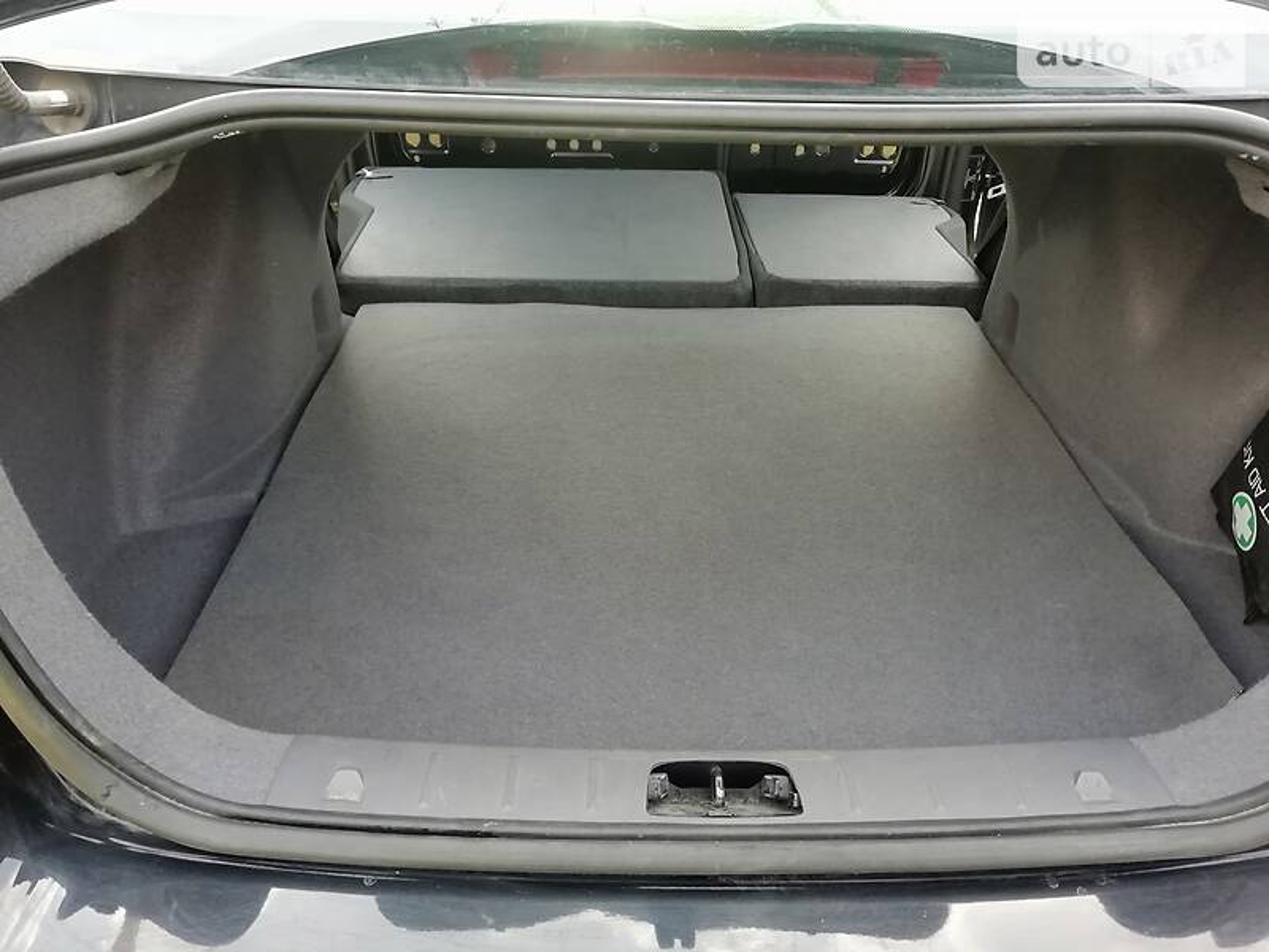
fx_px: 953
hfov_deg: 67.3
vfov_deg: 53.1
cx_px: 634
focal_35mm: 26
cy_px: 476
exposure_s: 1/112
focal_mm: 3.5
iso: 50
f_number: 2.2
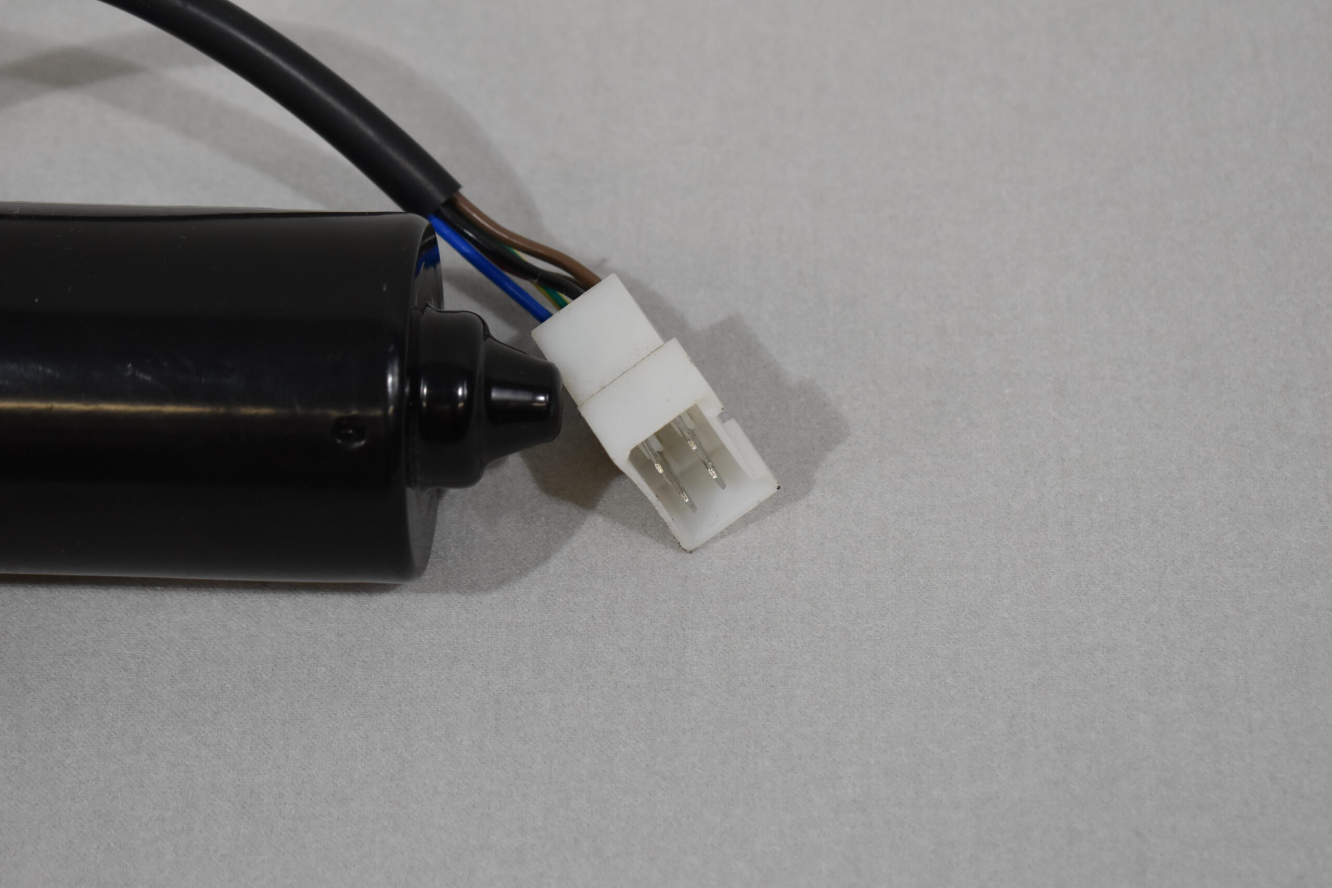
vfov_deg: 16.6
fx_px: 3052
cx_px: 666
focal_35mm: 82
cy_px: 444
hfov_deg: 24.6
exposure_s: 1/200
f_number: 5.6
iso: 800
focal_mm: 55
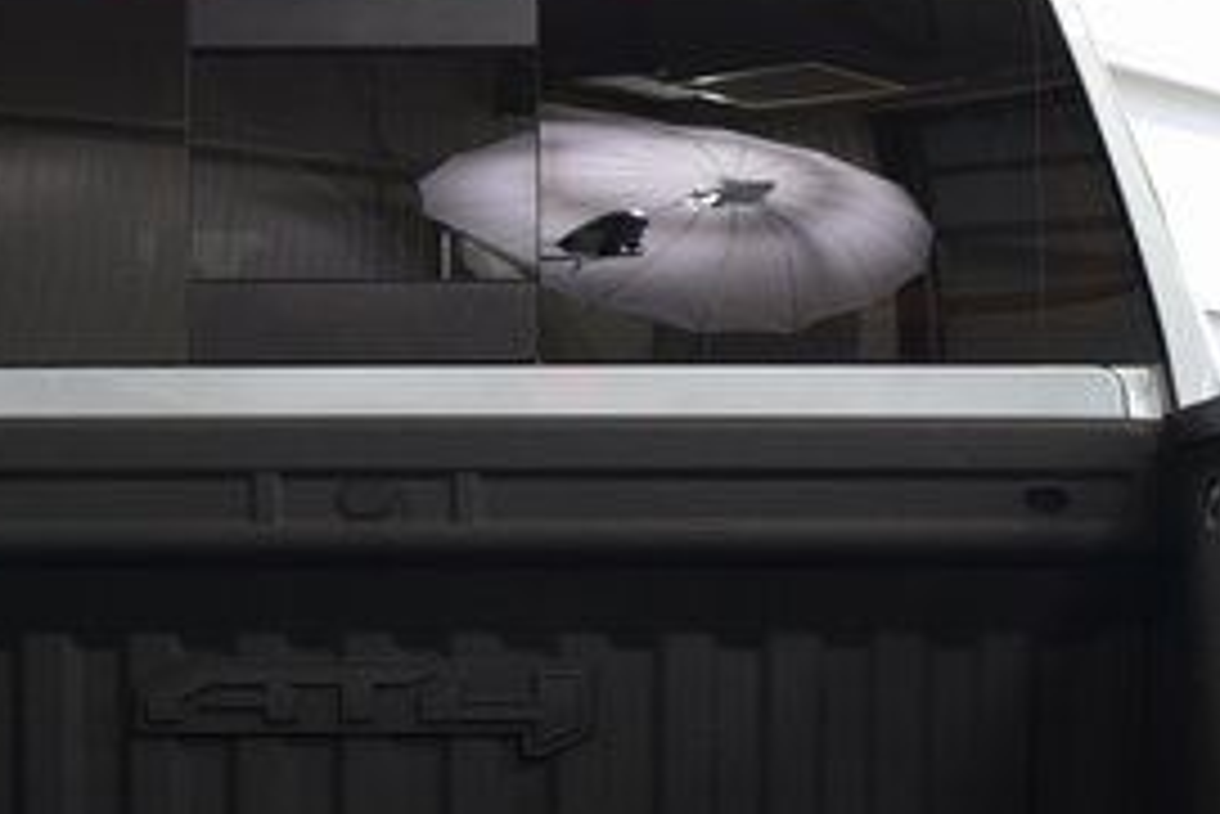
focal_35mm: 85
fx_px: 2882
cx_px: 365
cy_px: 821
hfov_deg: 23.7
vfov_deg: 15.8
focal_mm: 24
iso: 800
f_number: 6.3
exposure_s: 1/15
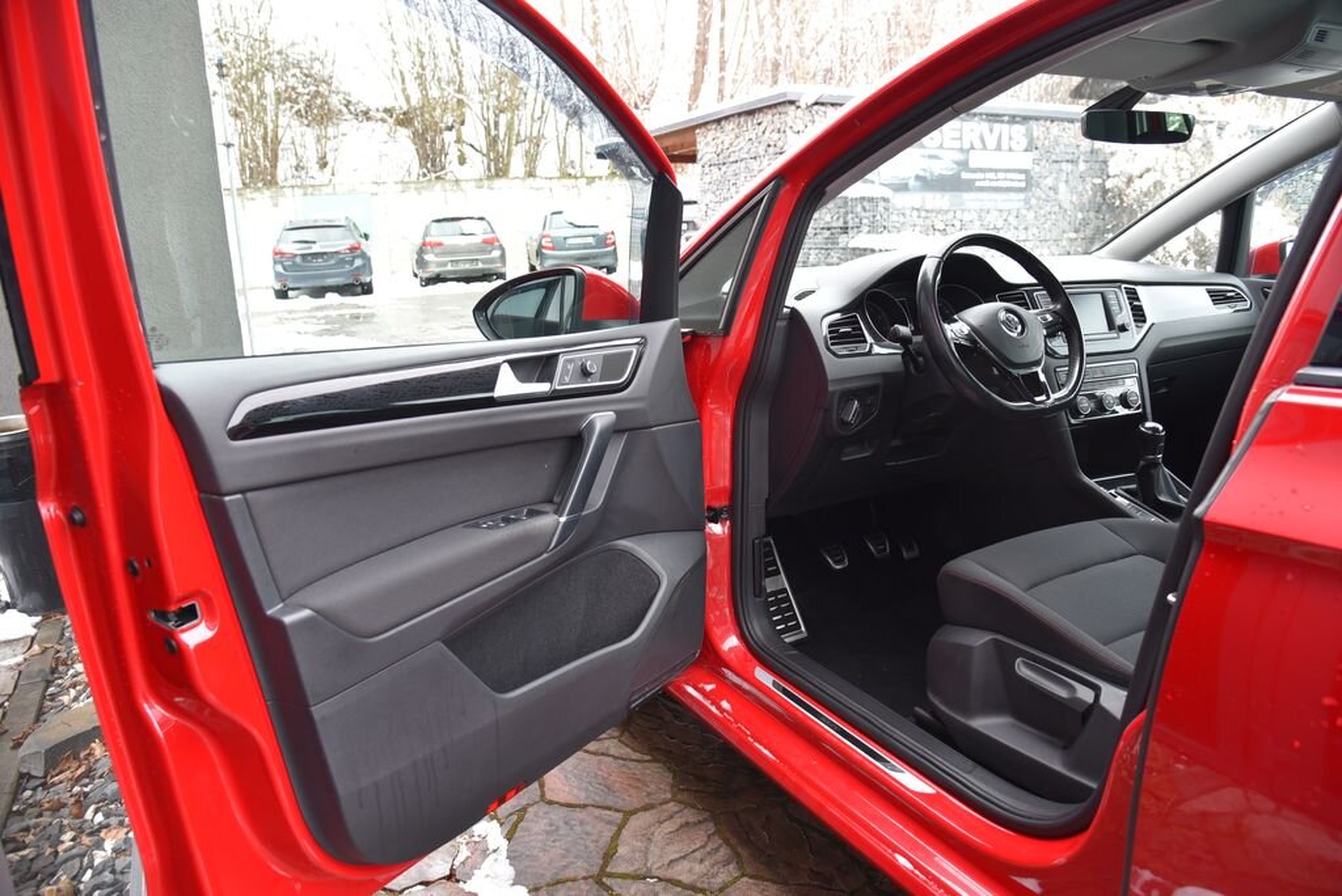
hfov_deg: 73.7
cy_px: 448
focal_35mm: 24
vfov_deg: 53.2
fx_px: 895
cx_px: 671
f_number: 5
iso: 500
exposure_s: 1/100
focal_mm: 24
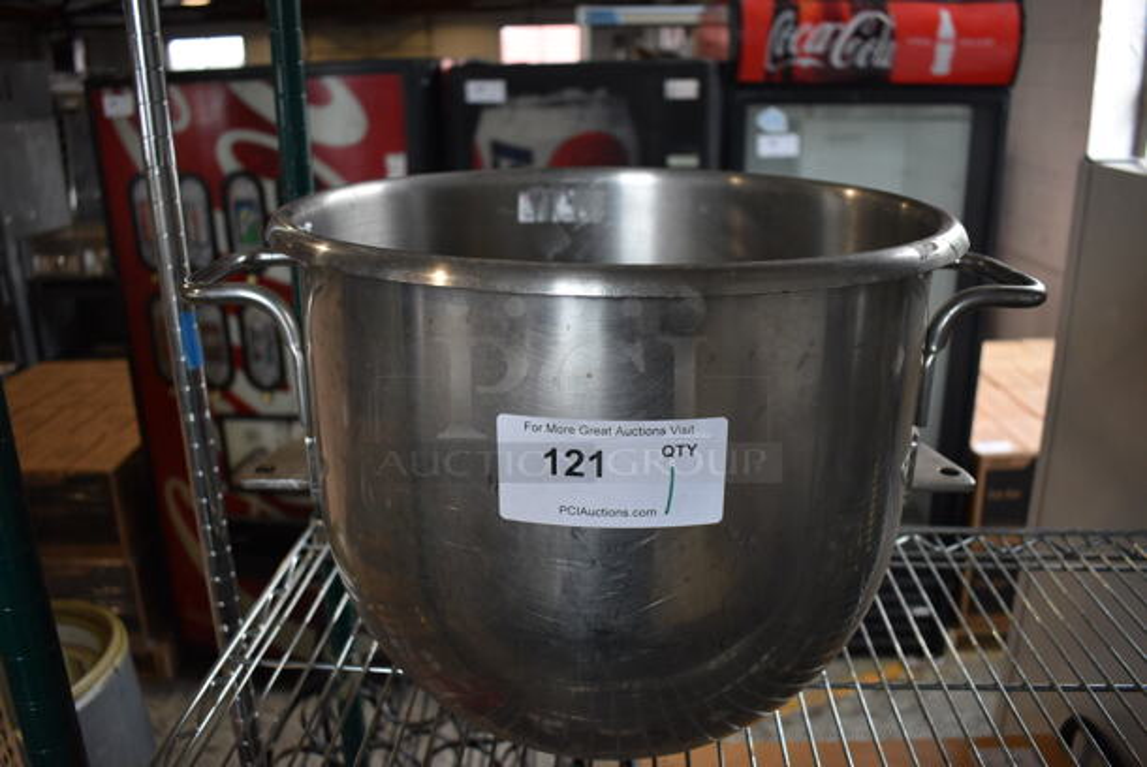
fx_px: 957
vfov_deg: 43.7
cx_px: 574
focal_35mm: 30
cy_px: 384
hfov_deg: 61.9
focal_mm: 20
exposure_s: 1/250
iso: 800
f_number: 3.5
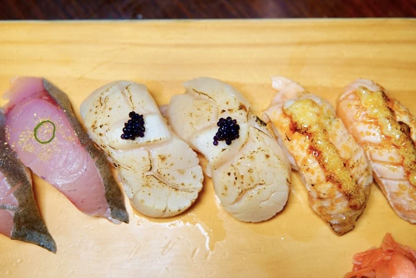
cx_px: 208
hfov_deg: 43.6
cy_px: 139
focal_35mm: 45
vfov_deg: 29.9
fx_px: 520
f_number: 4
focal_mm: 30
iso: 400
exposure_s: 1/60
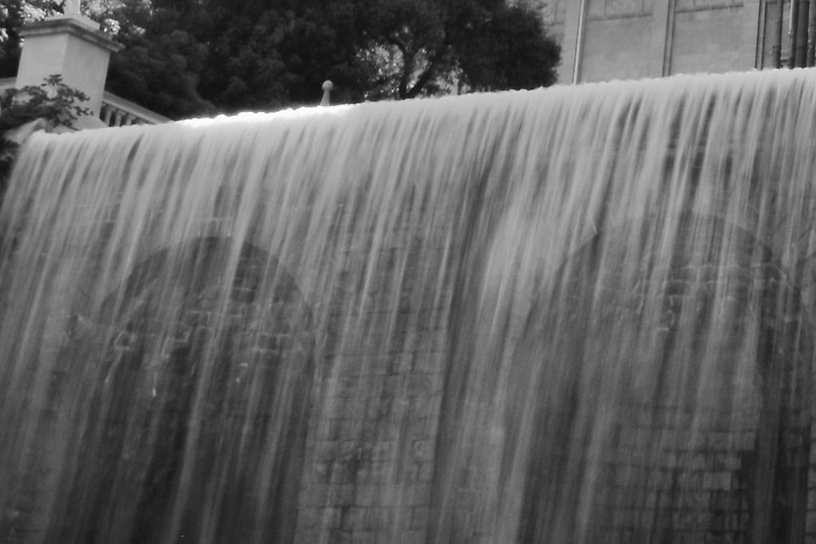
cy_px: 109
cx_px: 940
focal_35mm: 78
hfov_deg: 24.0
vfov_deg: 17.4
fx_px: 1768
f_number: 22
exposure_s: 1/5
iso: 100
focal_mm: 18
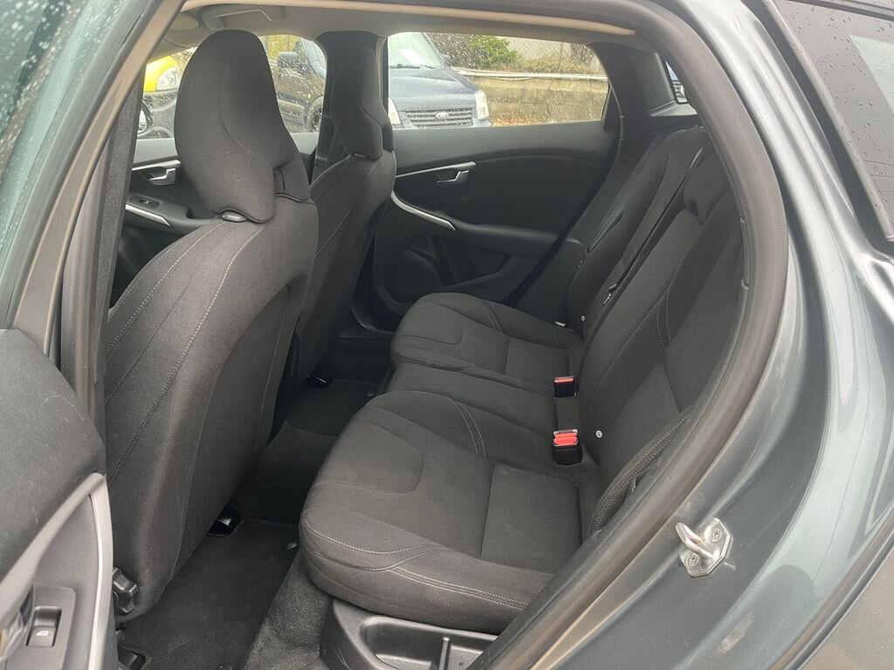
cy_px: 335
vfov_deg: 53.1
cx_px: 447
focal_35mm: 26
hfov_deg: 67.3
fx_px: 671
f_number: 1.6
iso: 125
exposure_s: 1/74
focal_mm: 5.1
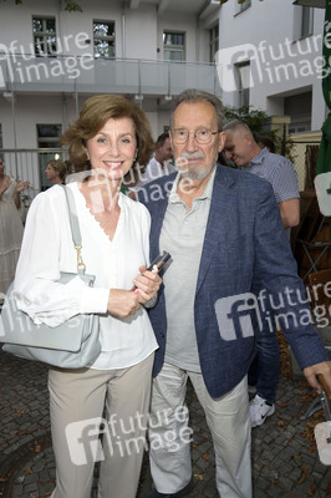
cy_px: 249
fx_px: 332
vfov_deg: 73.8
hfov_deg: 53.1
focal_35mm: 24
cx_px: 166
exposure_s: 1/50
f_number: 6.3
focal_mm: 24
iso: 2000
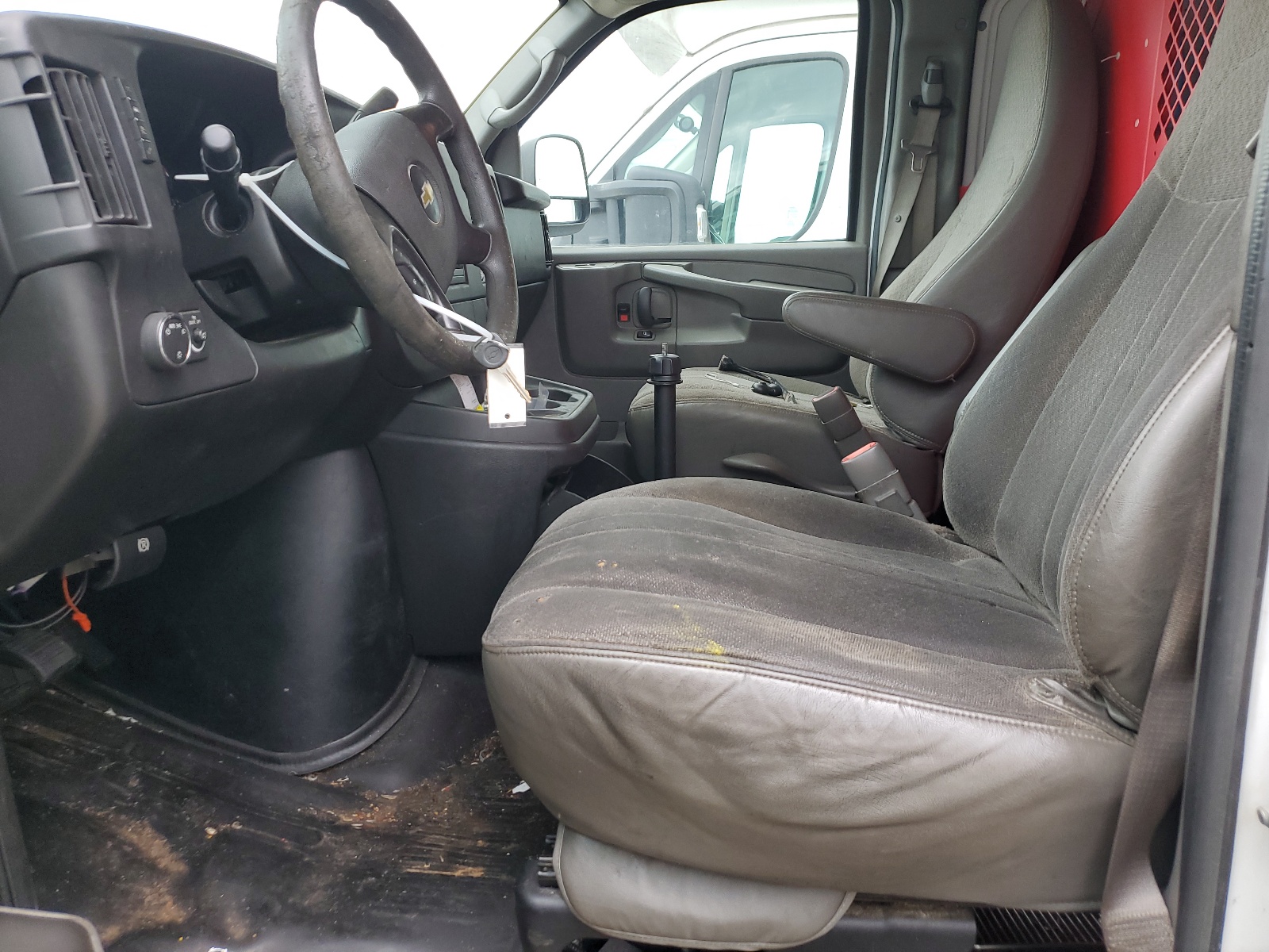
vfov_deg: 53.1
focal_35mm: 26
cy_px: 476
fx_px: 953
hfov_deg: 67.3
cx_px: 634
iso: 64
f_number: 1.5
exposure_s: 1/120
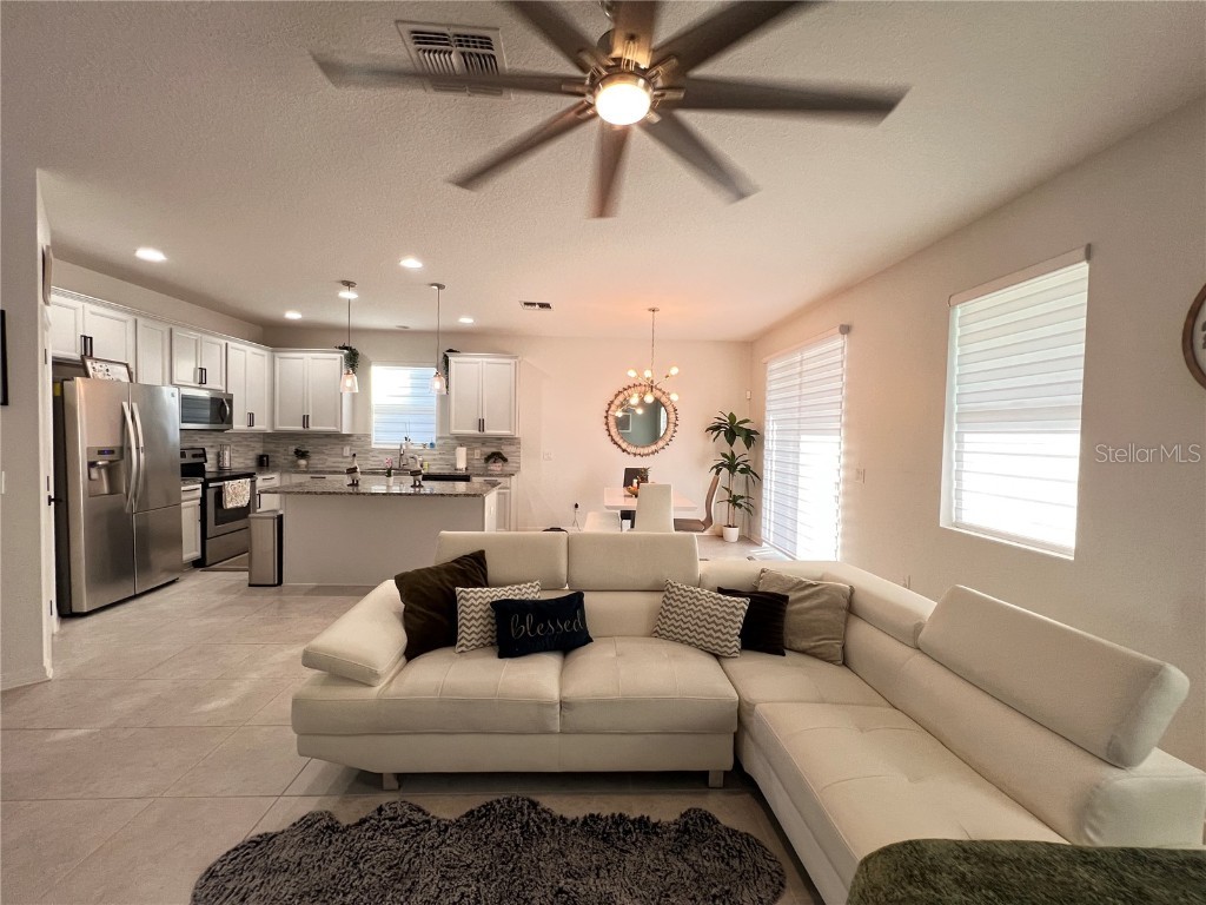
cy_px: 452
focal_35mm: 13
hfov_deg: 106.2
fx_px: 453
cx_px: 603
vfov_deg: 89.9
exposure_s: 1/72
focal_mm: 1.57
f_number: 1.8
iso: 250
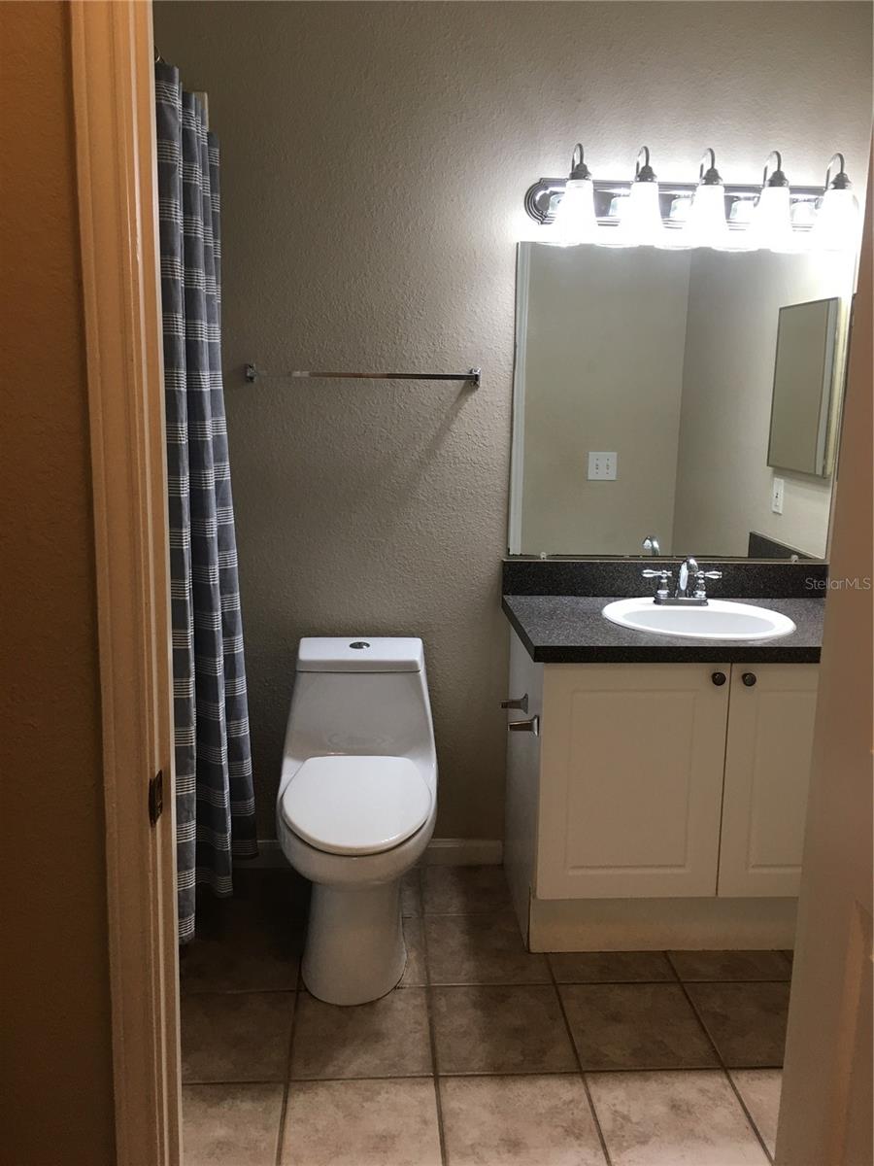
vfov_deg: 61.7
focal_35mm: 29
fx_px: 976
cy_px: 583
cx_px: 437
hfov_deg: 48.2
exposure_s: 1/30
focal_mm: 4.15
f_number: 2.2
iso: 32
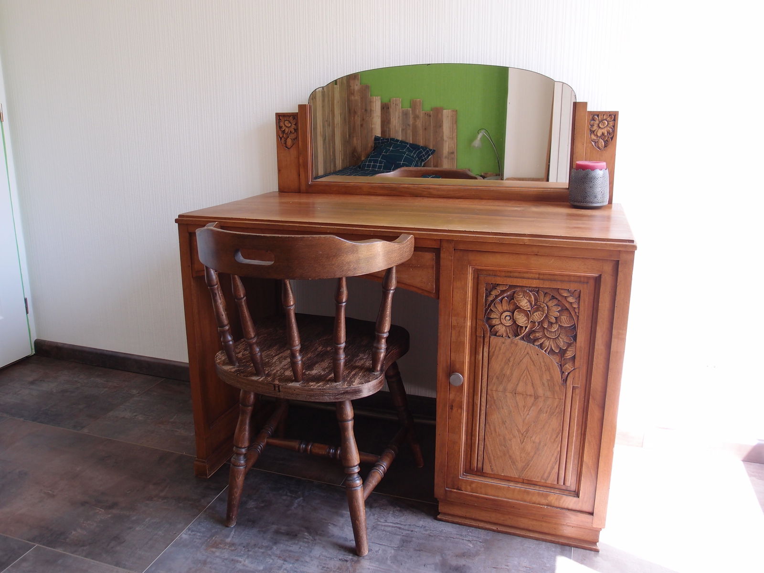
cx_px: 382
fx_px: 618
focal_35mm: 28
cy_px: 286
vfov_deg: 49.7
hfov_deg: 63.4
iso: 100
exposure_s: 1/60
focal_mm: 6
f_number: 2
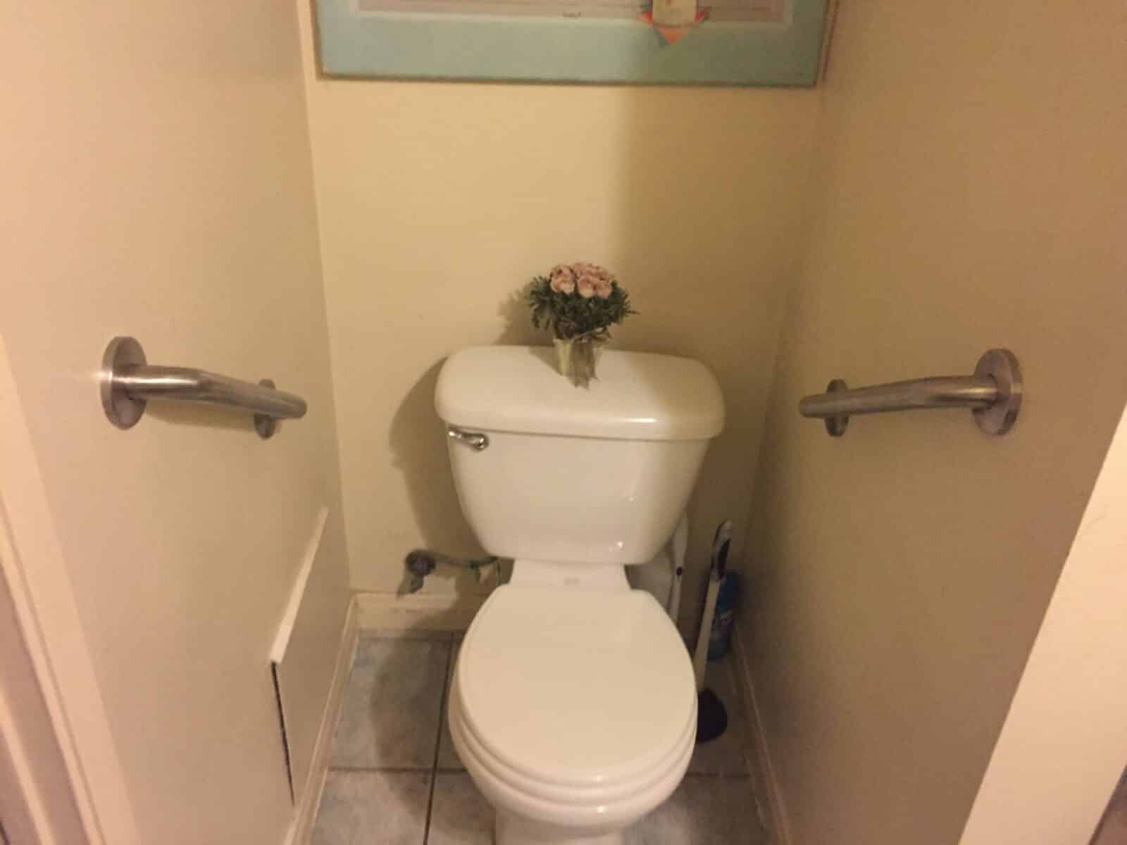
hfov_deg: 61.7
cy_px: 422
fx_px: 944
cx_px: 564
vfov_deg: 48.2
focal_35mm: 29
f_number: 2.2
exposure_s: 1/15
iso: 320
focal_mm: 4.15
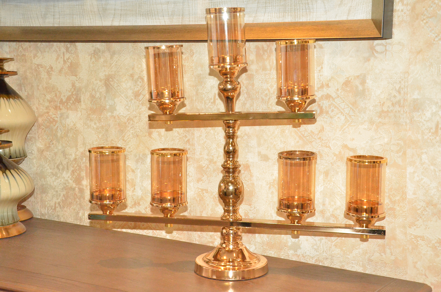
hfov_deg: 33.5
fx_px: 733
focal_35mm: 60
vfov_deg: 22.5
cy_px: 146
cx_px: 220
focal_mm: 40
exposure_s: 1/200
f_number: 7.1
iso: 6400
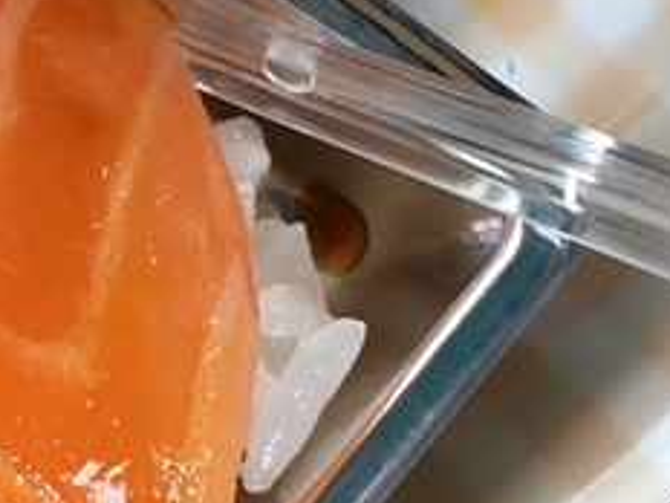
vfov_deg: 18.3
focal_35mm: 80
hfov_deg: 22.8
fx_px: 1548
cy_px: 116
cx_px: -98
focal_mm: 4.15
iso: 80
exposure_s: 1/30
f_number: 2.2
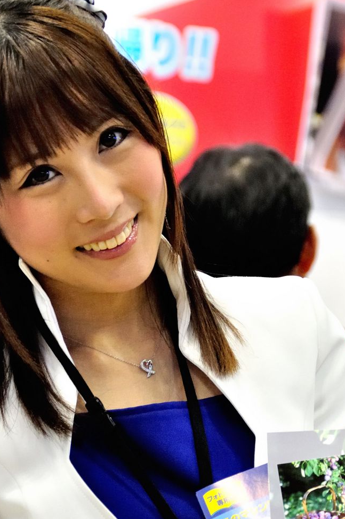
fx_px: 2738
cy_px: 229
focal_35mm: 190
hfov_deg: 7.2
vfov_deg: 10.8
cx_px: 130
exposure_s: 1/60
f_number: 5.3
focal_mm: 80
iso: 1800
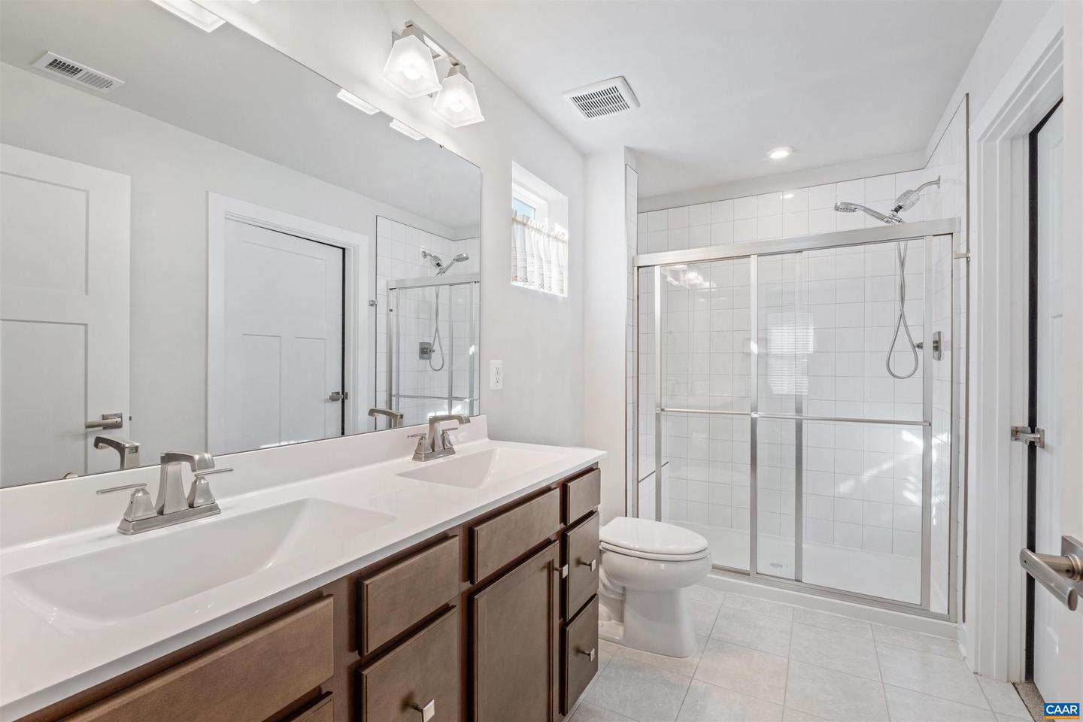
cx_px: 542
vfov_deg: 74.6
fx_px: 474
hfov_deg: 97.6
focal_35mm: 16
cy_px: 361
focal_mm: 10.5
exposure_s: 1/4
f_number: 11
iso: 200
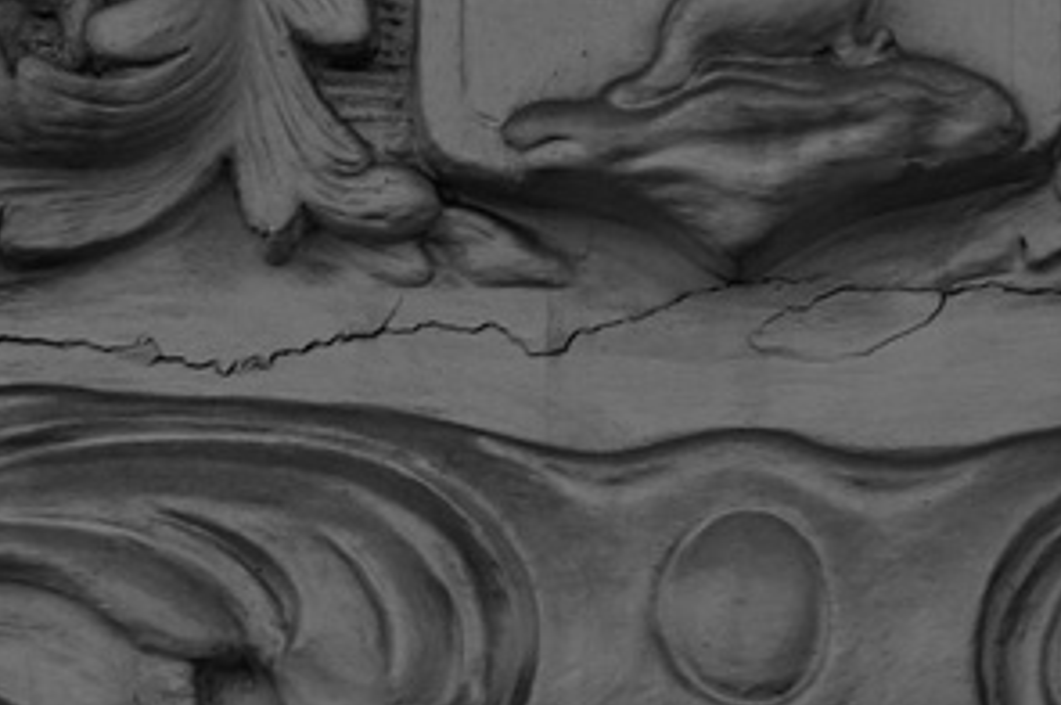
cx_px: 79
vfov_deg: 4.3
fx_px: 9450
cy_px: -140
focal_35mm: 321
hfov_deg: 6.4
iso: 100
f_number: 8
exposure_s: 1/200
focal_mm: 70
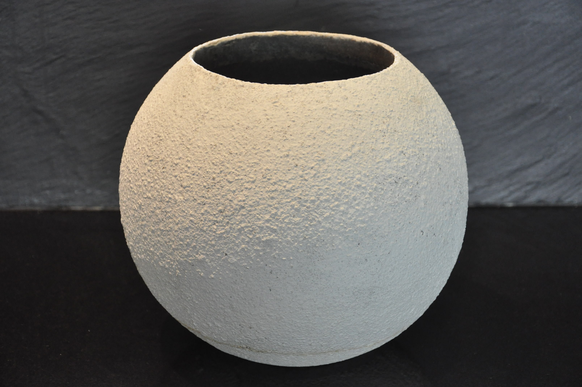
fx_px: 1502
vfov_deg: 14.7
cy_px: 194
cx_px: 291
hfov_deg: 21.9
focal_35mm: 93
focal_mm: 62
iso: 1600
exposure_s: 1/80
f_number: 5.3
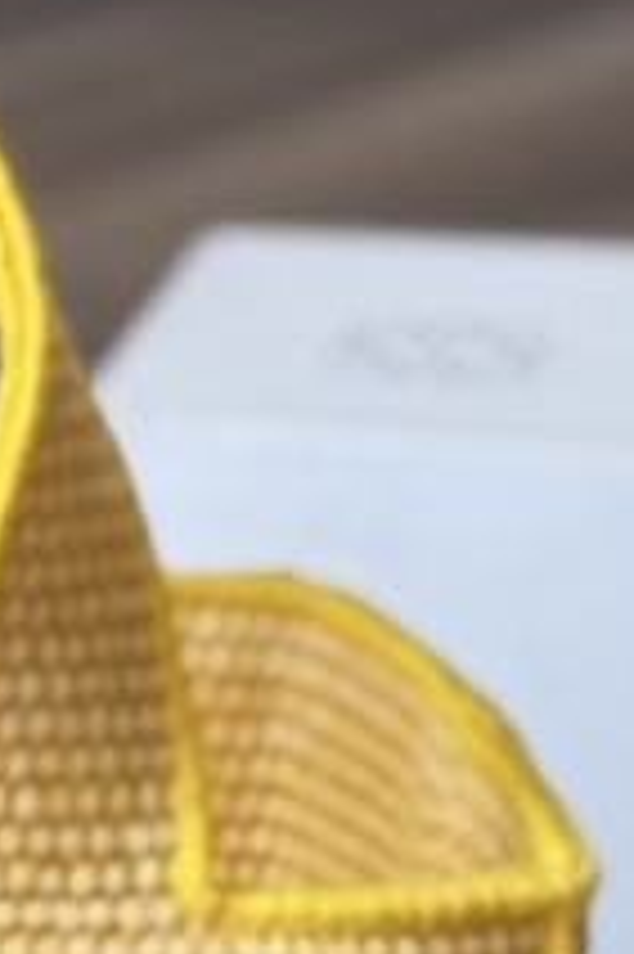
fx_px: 8969
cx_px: -625
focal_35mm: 339
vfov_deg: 6.0
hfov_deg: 4.0
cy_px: 1305
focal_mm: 6.76
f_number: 1.78
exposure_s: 1/60
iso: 100
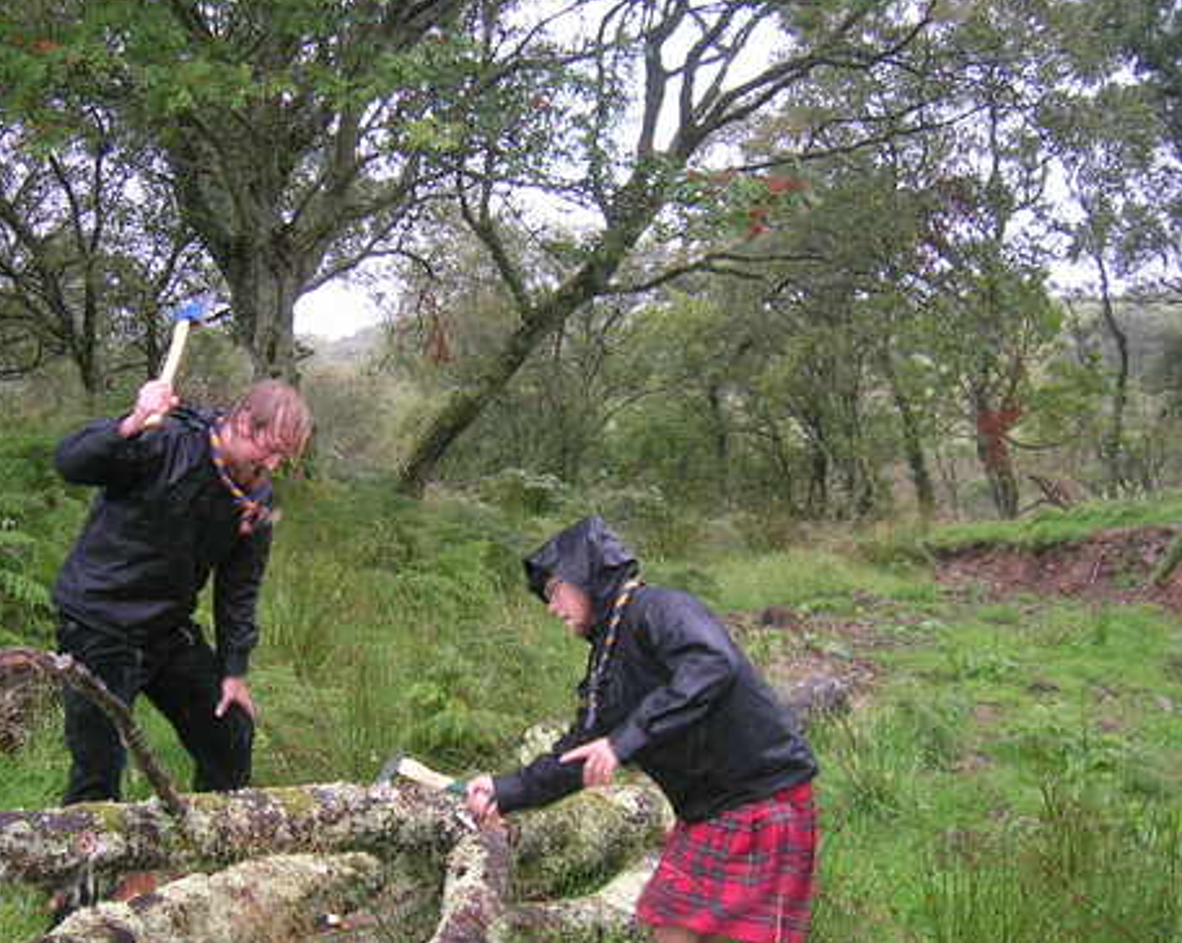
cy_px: 565
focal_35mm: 45
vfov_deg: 33.3
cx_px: 469
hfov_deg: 41.0
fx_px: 1573
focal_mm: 5.4
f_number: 2.8
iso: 50
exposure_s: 1/65.2
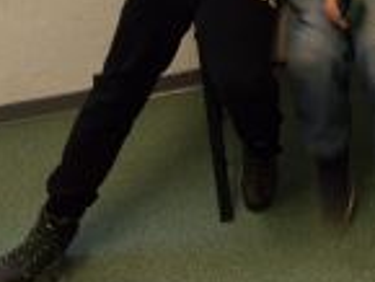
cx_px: 372
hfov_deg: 26.7
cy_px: -88
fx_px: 748
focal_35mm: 69
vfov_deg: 19.6
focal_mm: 4.5
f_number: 3.5
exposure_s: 1/17
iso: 211
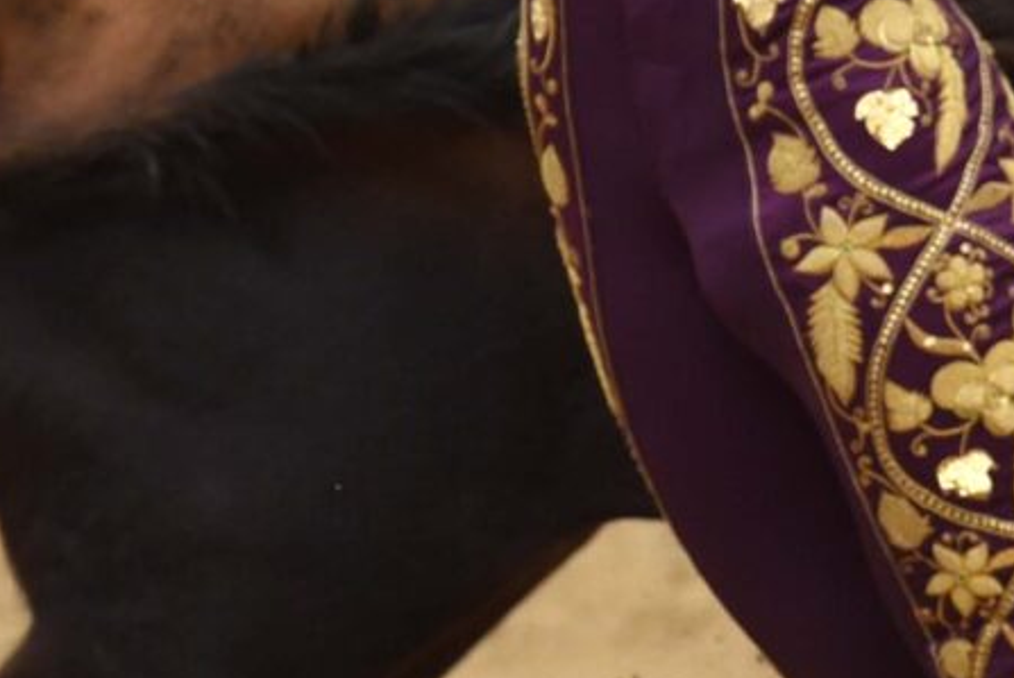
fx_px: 32282
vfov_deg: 1.2
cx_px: 1468
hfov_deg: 1.8
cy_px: -22
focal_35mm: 1145
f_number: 5
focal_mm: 200
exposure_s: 1/1250
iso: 1250
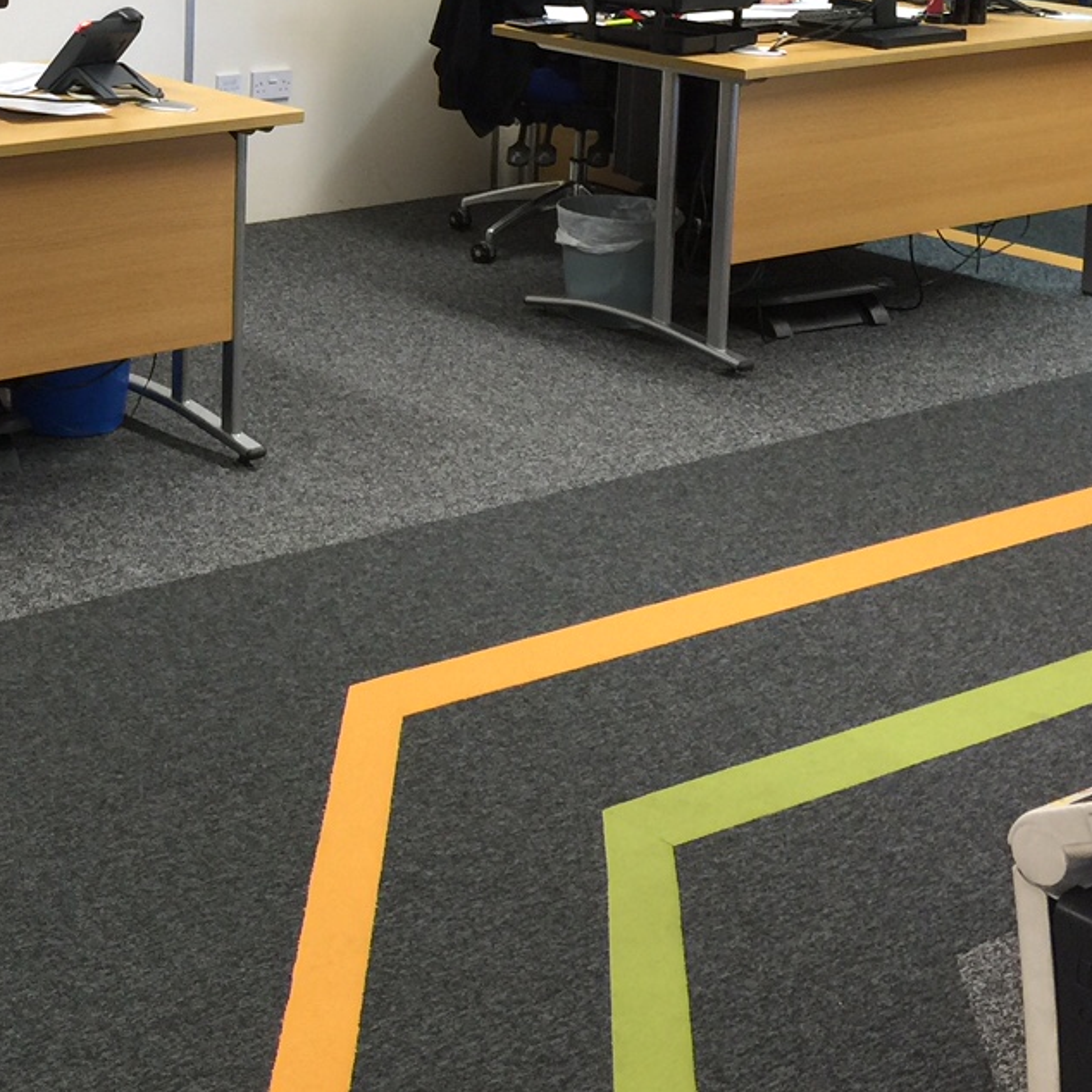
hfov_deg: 25.1
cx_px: 45
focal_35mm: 66
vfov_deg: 25.1
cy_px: 67
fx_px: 2356
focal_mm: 4.15
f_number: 2.2
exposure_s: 1/15
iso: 32
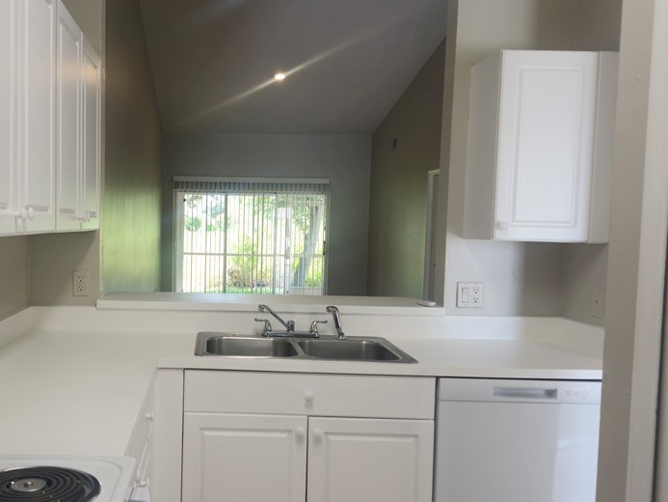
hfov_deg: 52.7
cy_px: 268
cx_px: 212
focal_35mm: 34
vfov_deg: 41.8
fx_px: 656
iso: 64
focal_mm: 5.54
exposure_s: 1/60
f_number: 1.8
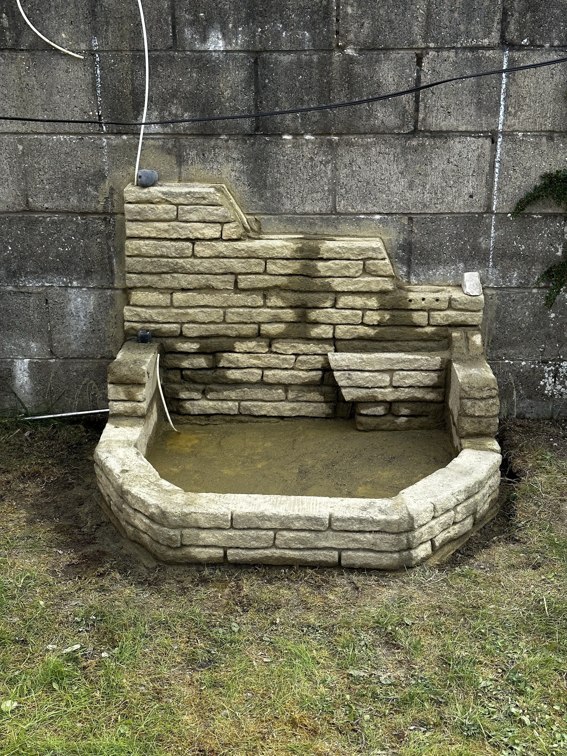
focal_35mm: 48
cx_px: 284
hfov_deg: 30.3
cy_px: 378
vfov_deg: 39.7
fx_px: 1048
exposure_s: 1/745
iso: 64
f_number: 1.78
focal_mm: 6.86
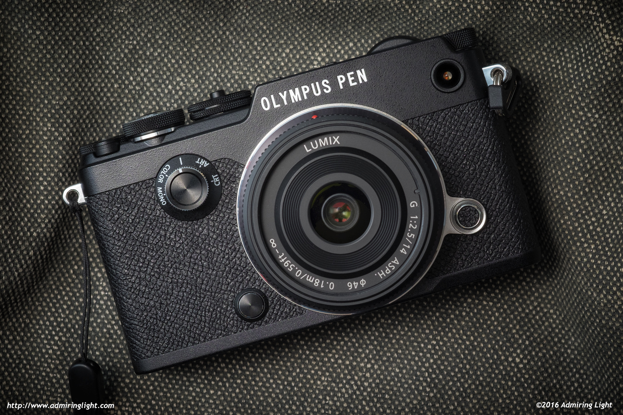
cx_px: 312
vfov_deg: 15.2
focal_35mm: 90
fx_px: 1557
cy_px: 208
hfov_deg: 22.6
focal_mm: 60
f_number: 10
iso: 400
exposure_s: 1/180
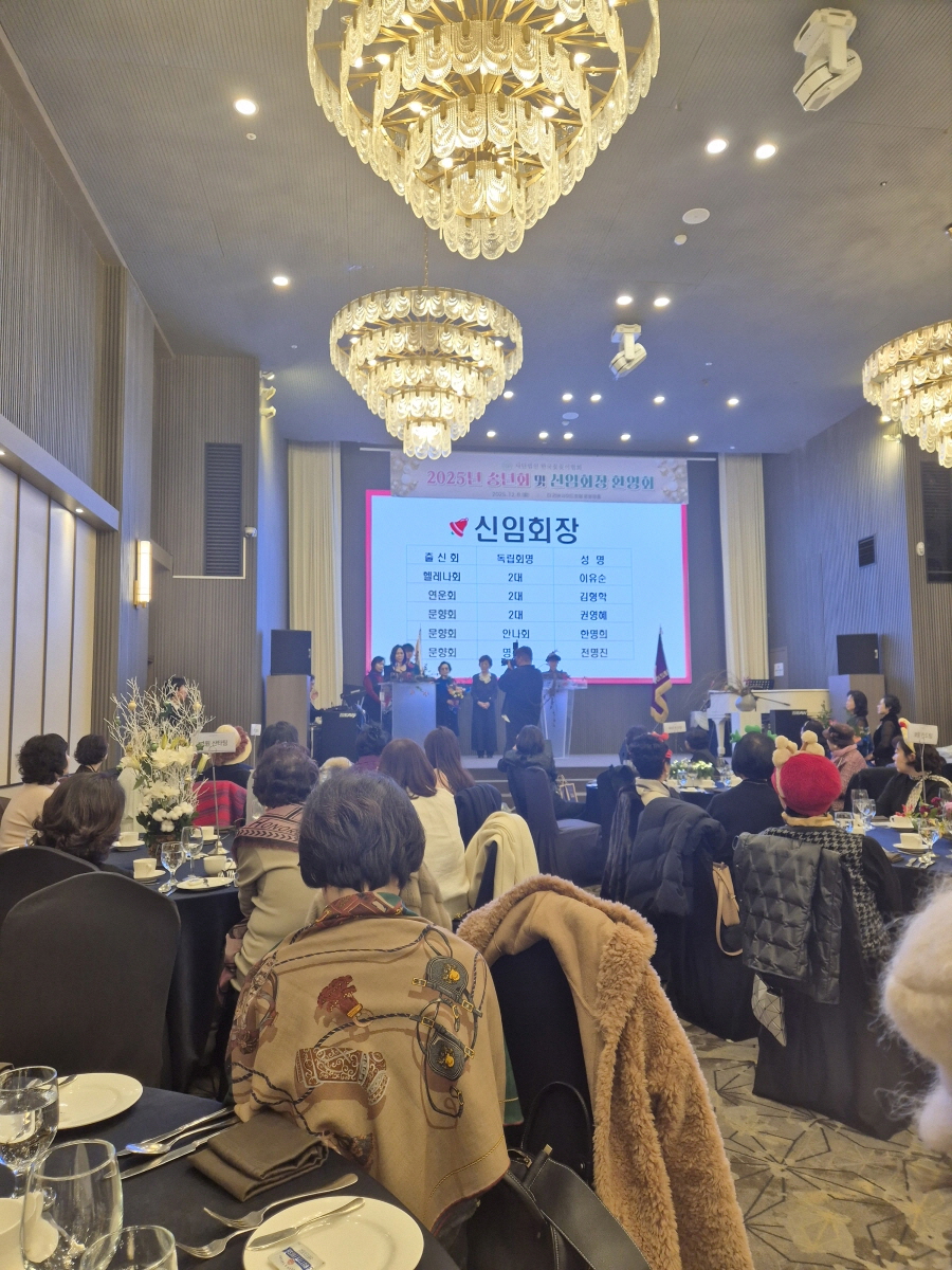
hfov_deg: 58.9
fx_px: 843
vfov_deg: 73.9
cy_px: 635
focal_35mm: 23
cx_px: 476
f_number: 1.8
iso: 100
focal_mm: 5.4
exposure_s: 1/120
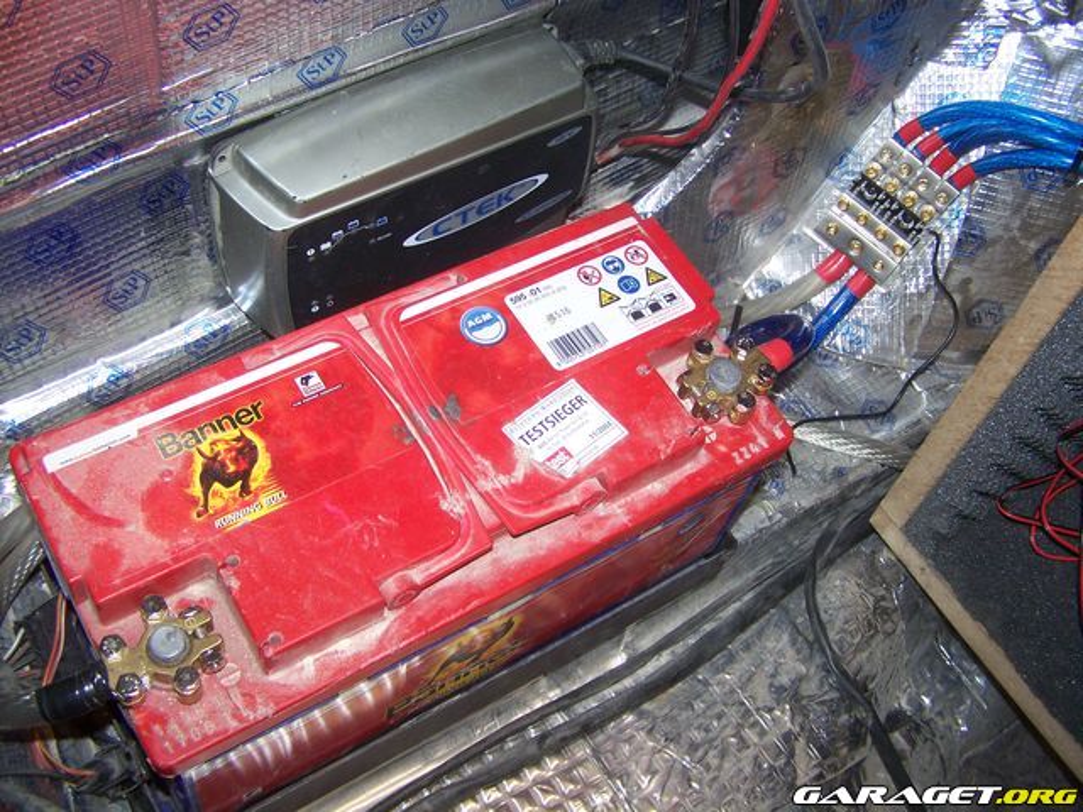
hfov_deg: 49.0
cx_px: 542
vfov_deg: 37.7
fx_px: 1189
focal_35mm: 38
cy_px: 406
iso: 80
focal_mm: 6.3
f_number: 2.8
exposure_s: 1/60
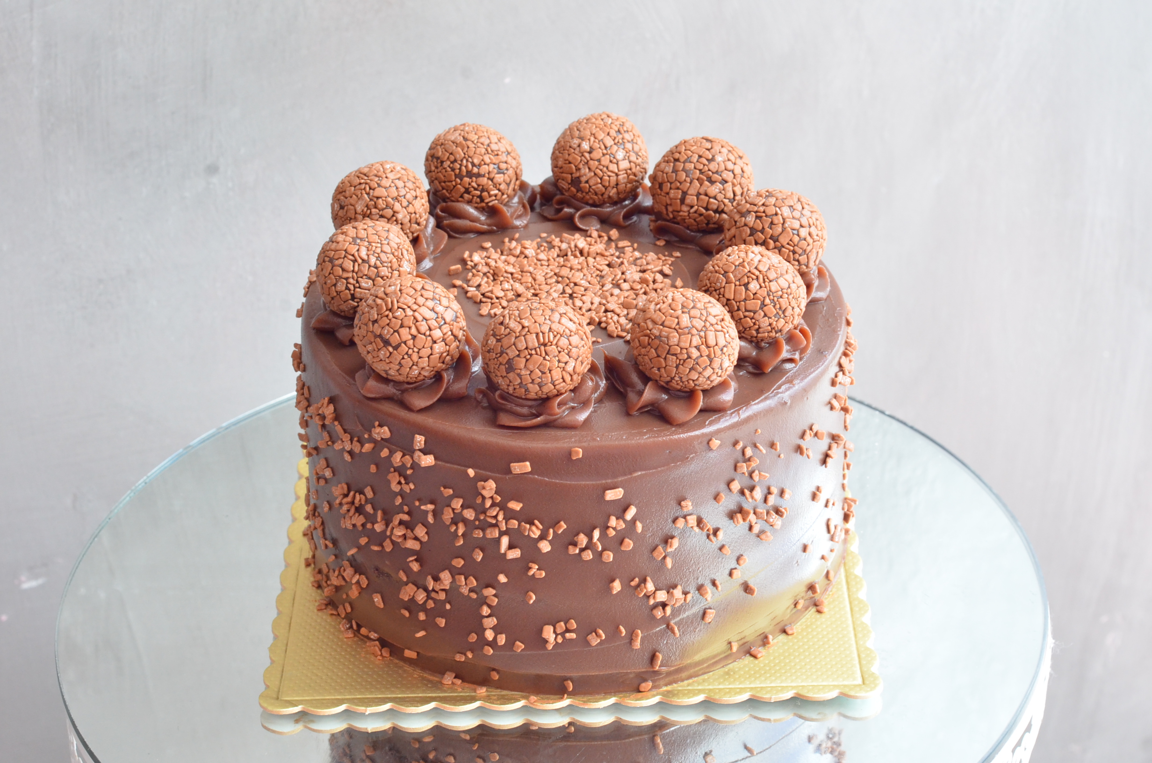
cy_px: 382
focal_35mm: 75
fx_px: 2395
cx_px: 576
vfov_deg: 18.1
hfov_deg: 27.0
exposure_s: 1/100
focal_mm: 50
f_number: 10
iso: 1250
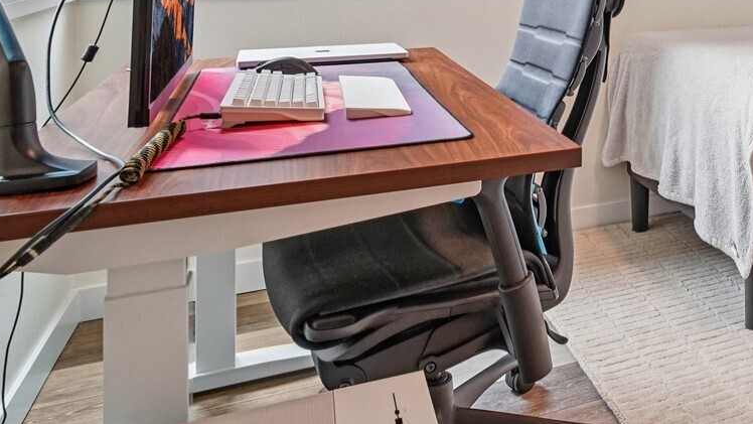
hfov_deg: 46.4
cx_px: 709
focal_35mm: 38
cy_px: -52
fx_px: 759
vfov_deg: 28.2
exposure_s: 1/60
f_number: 8
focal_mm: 16
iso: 1600
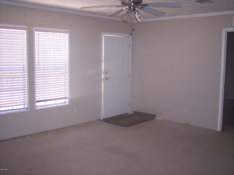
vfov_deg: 36.8
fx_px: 264
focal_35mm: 39
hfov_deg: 47.9
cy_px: 88
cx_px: 117
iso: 140
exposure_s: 1/60
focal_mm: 8
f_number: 2.8
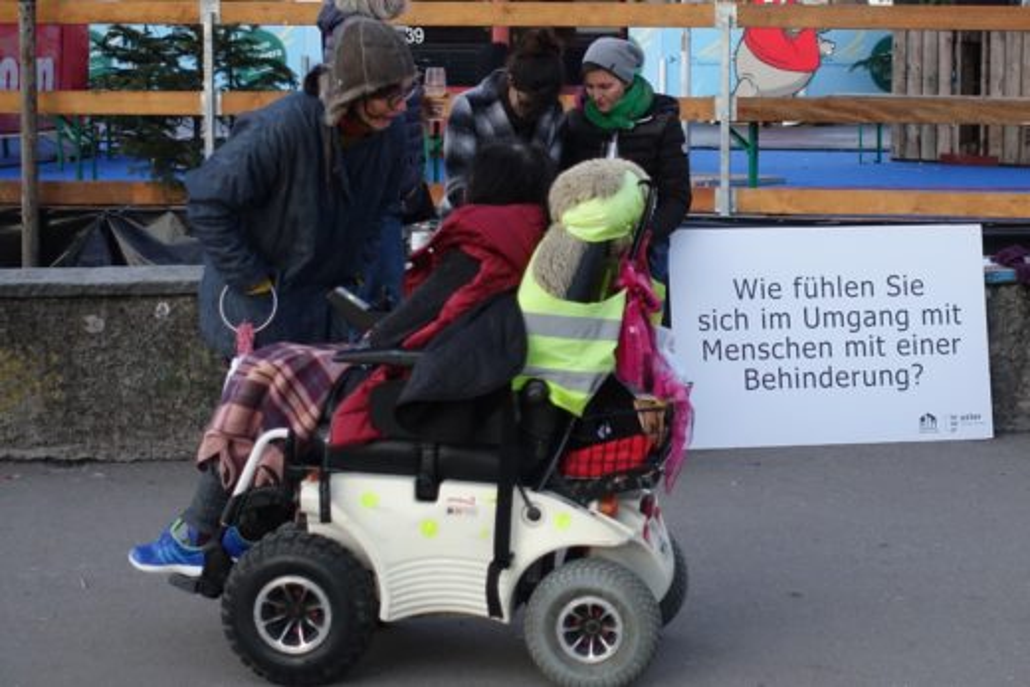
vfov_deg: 19.5
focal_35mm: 70
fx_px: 2003
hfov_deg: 28.8
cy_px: 344
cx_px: 515
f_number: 2.8
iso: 800
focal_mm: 25.7
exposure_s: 1/60
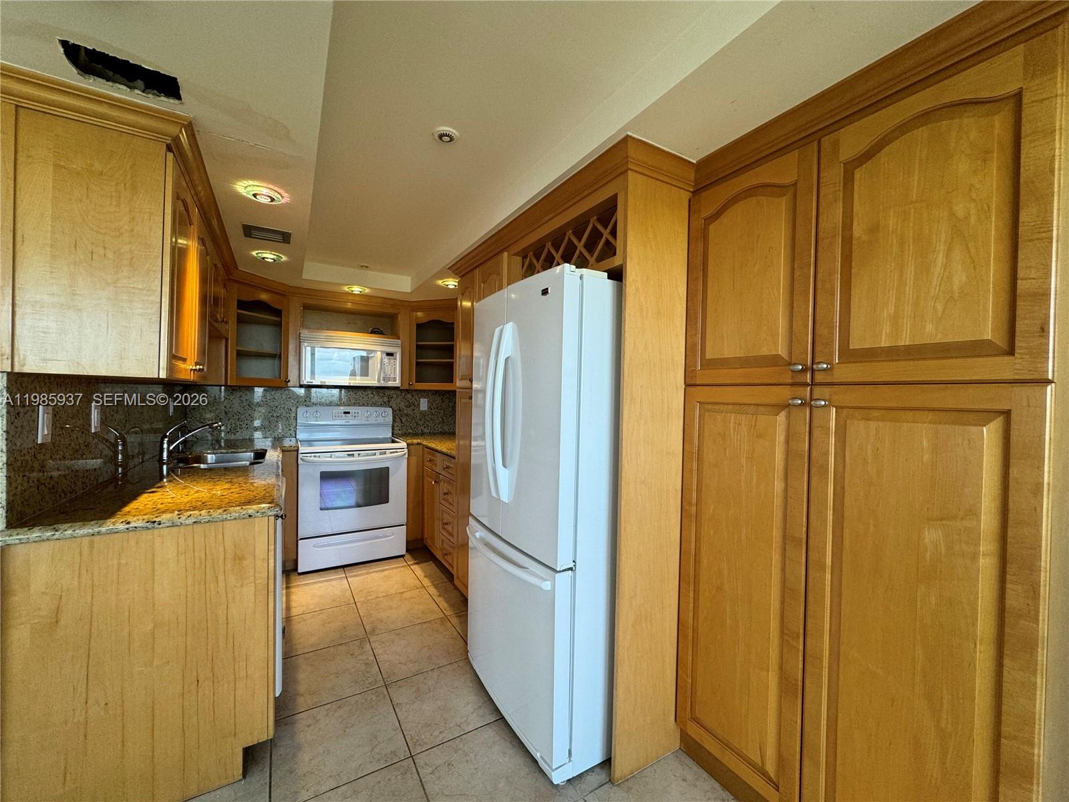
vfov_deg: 85.7
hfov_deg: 102.1
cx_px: 534
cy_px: 401
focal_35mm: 14
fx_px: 432
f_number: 2.2
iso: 125
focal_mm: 2.22
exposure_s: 1/120
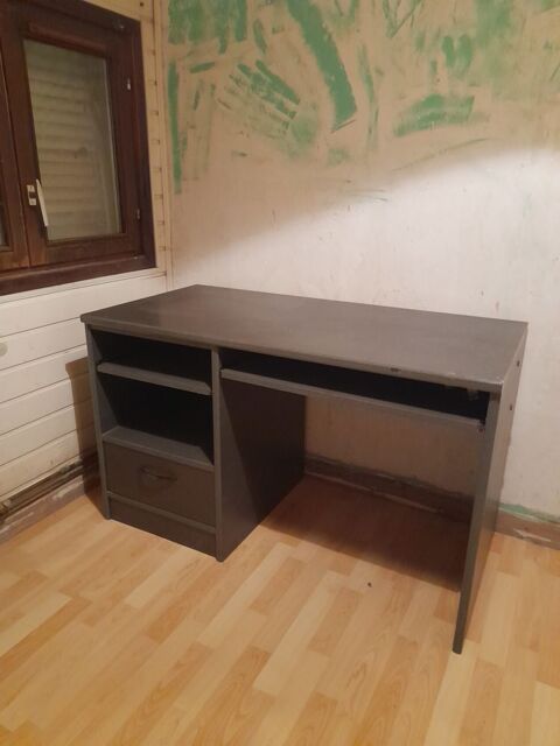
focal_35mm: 25
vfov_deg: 69.4
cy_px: 373
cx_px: 280
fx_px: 539
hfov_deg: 54.9
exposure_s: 1/10
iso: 640
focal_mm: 4.6
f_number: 2
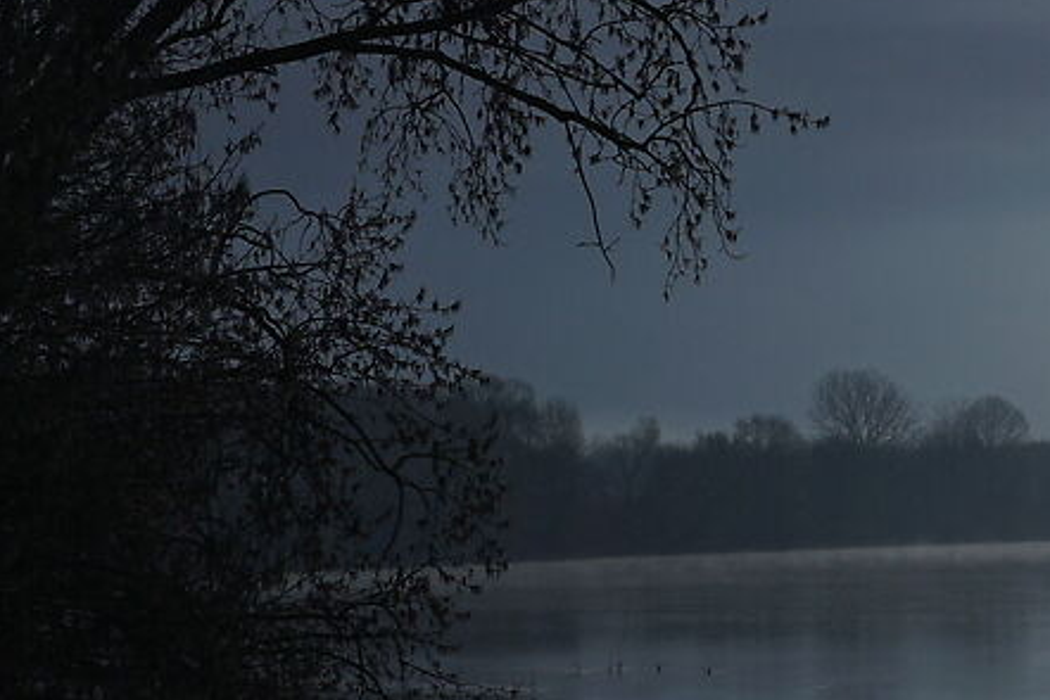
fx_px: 5543
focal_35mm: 190
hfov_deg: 9.3
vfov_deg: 7.2
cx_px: 2789
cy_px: 363
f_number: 10
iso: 125
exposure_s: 1/500
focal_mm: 35
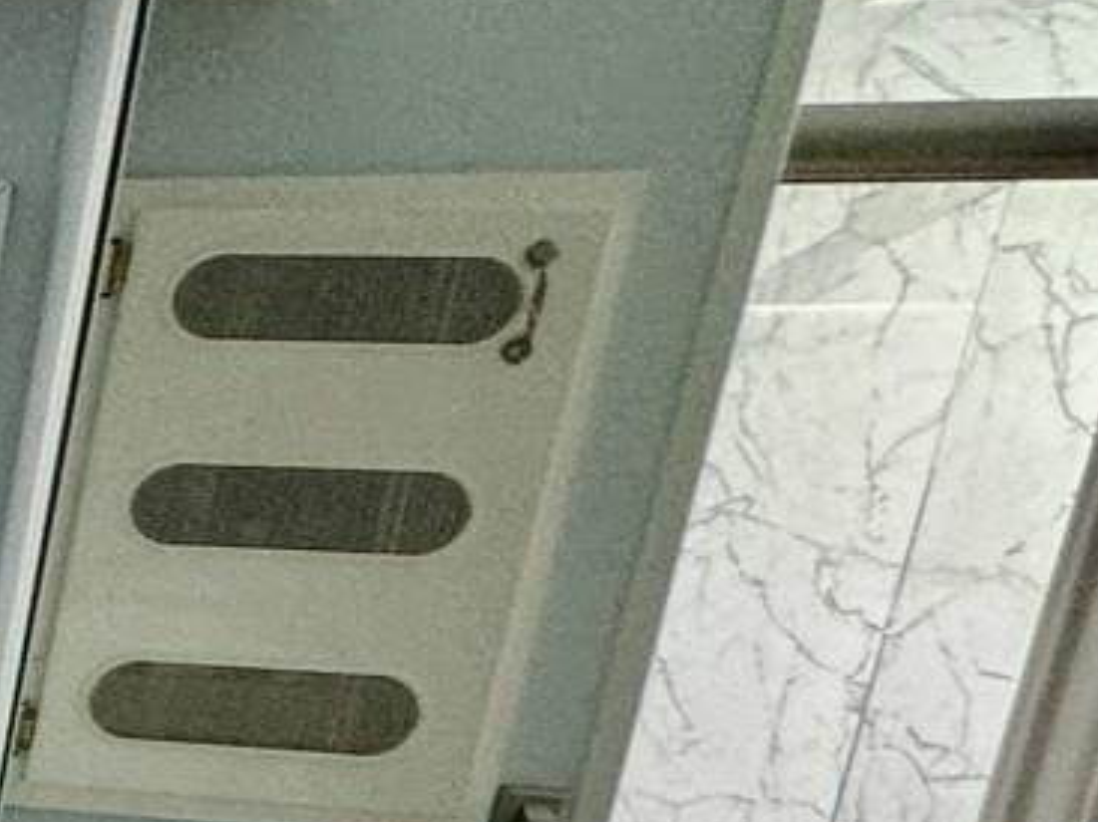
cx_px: -1200
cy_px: 986
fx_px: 1934
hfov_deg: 18.1
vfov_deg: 22.2
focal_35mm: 61
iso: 160
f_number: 2.2
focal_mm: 2.22
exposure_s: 1/60
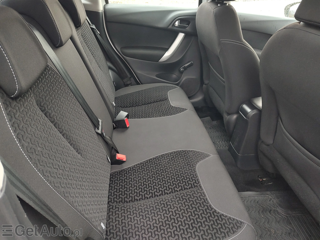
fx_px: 213
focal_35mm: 23
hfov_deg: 73.9
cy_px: 120
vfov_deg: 58.9
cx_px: 160
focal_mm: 5.56
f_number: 1.8
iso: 659
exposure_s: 1/25
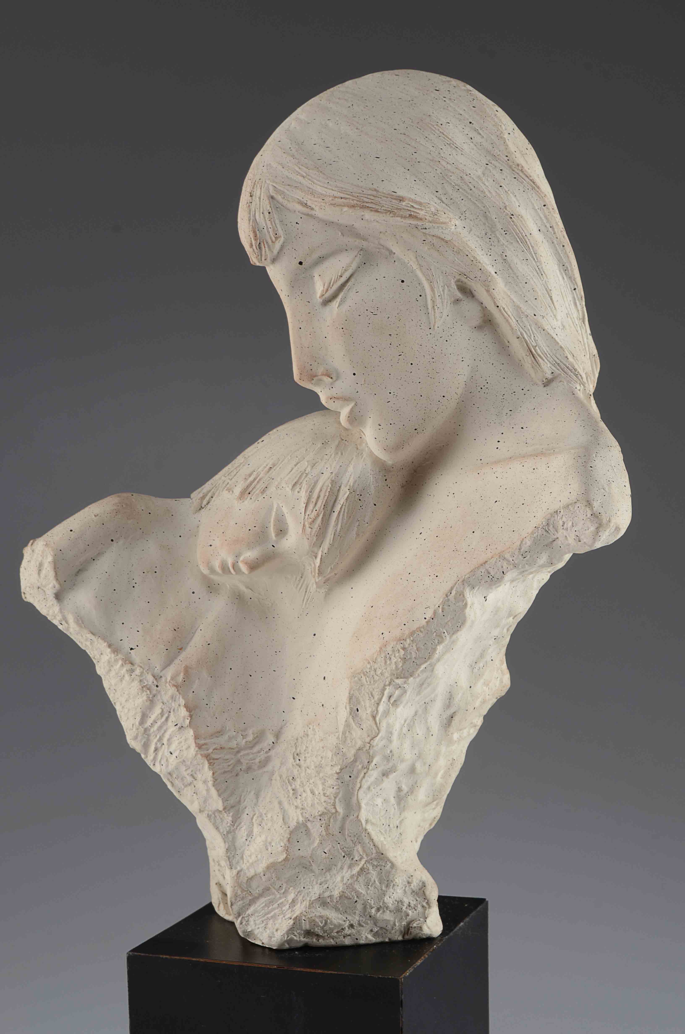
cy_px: 517
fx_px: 1892
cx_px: 342
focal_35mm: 66
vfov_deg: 30.6
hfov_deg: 20.5
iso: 100
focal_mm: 44
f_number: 14
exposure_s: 1/80
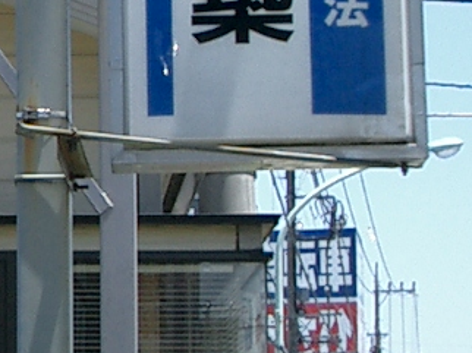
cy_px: 111
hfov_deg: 10.9
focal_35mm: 174
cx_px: -265
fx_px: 2371
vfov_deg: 8.5
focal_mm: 5.8
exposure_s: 1/640
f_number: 2.6
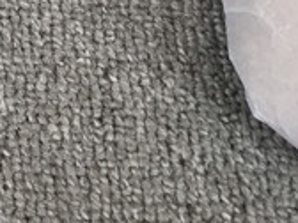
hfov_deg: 10.9
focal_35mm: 166
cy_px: -360
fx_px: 1429
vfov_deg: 8.1
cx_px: -284
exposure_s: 1/187
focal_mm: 3.3
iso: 25
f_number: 2.4
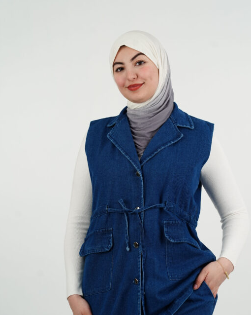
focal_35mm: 139
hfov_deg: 11.1
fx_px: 1291
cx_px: 139
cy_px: 197
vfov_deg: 13.9
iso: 250
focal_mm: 105
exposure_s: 1/100
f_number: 5.6
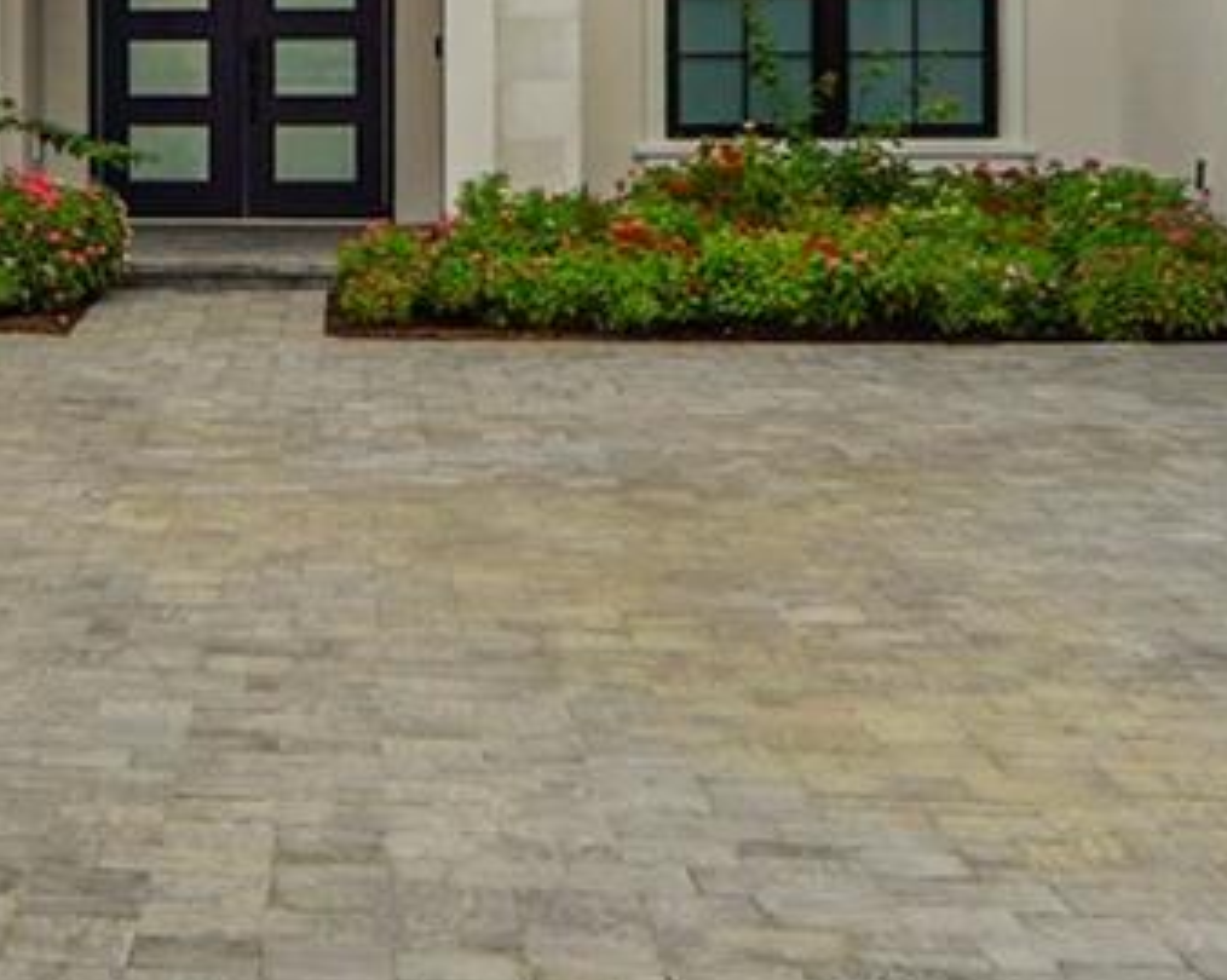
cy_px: 94
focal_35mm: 80
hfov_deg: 22.5
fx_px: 2903
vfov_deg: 18.8
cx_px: -127
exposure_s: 1/500
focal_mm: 12
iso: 100
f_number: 8
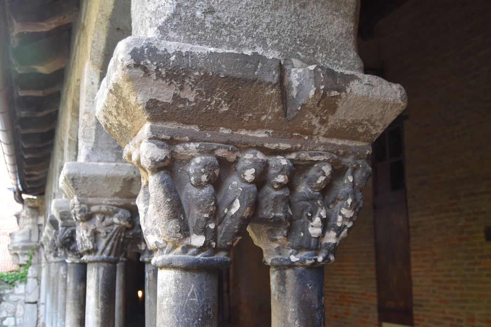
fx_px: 532
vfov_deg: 34.2
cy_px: 164
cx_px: 246
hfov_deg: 49.6
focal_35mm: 39
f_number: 4
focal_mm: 26
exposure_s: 1/60
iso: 560
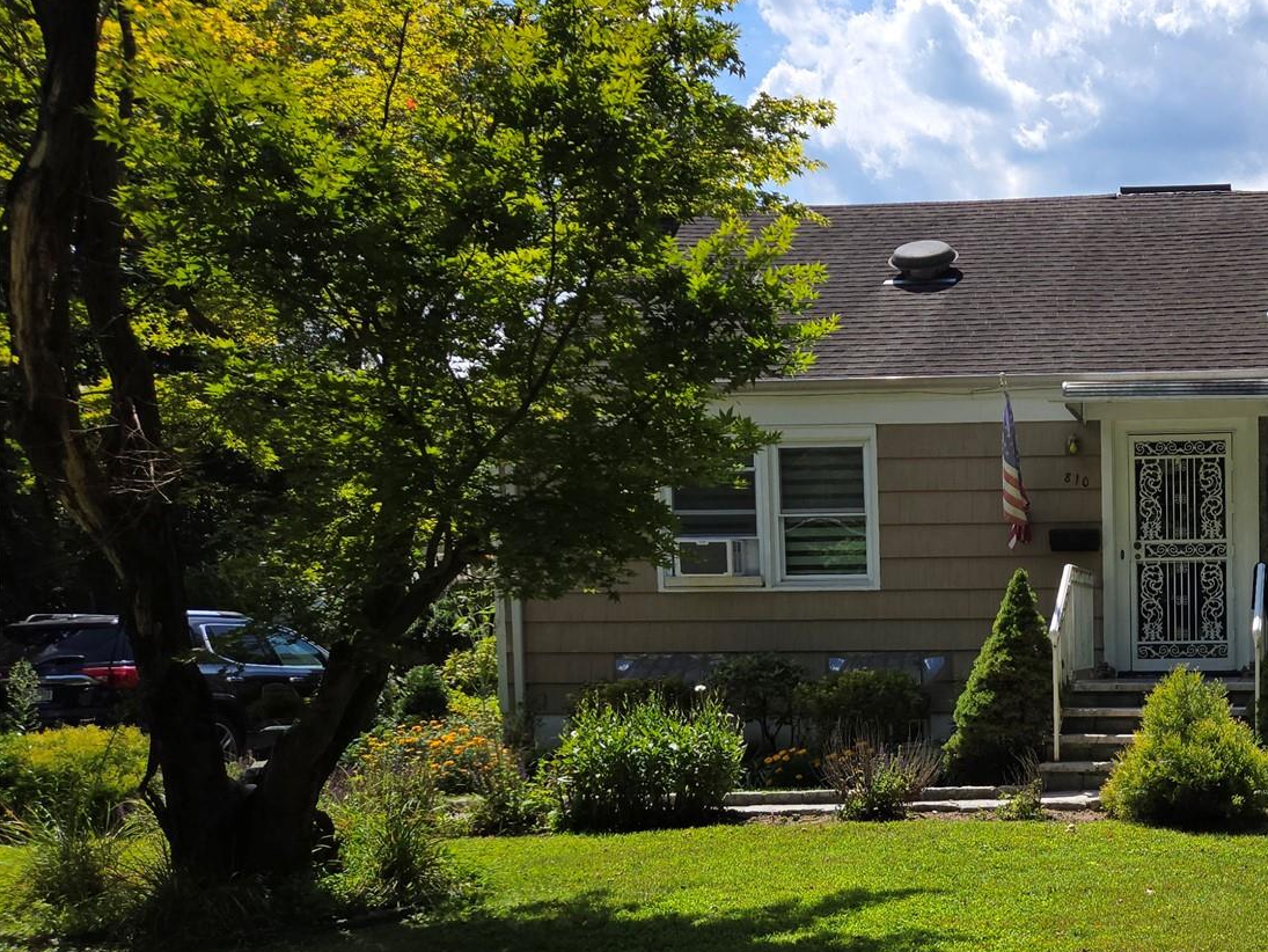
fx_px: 1576
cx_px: 1181
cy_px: 754
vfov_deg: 32.7
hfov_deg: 40.0
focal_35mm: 43
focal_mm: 5.4
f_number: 1.8
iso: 25
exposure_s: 1/2252
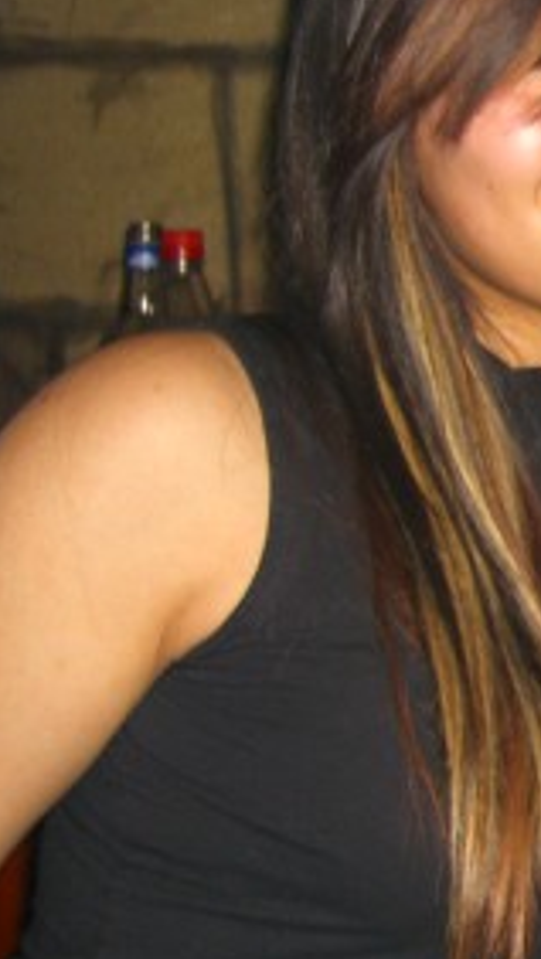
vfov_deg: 24.2
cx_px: 956
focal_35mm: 88
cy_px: 411
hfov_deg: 12.6
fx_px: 2240
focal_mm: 7.9
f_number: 2.8
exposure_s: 1/60
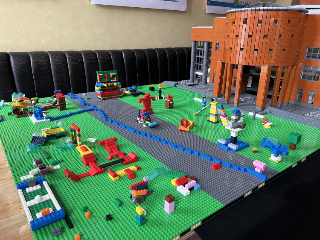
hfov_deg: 67.3
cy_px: 120
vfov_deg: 53.0
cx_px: 160
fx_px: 240
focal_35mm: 26
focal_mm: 5.7
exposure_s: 1/50
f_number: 1.5
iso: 125
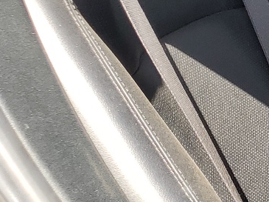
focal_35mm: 114
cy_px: 104
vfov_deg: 13.0
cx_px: 587
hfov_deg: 13.8
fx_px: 886
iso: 50
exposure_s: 1/278
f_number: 1.5
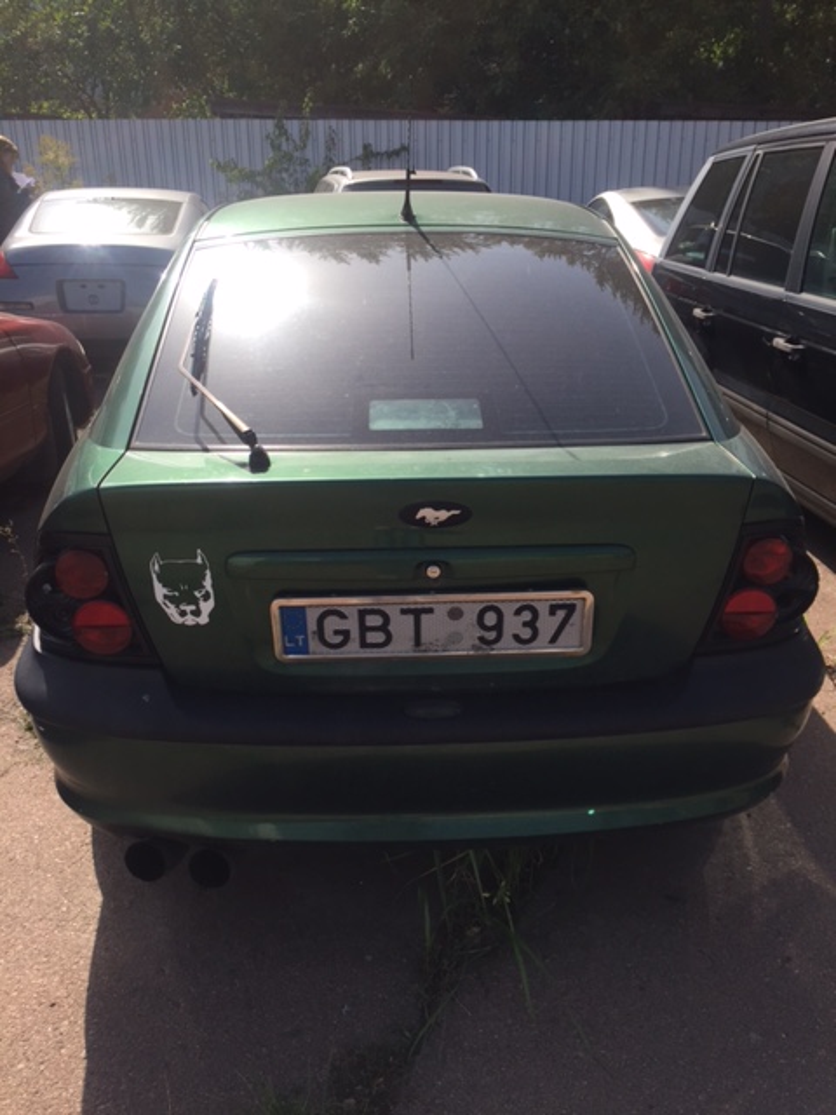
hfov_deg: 48.2
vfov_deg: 61.7
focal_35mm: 29
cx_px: 418
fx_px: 934
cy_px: 558
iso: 32
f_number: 2.2
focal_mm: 4.15
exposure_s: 1/1236
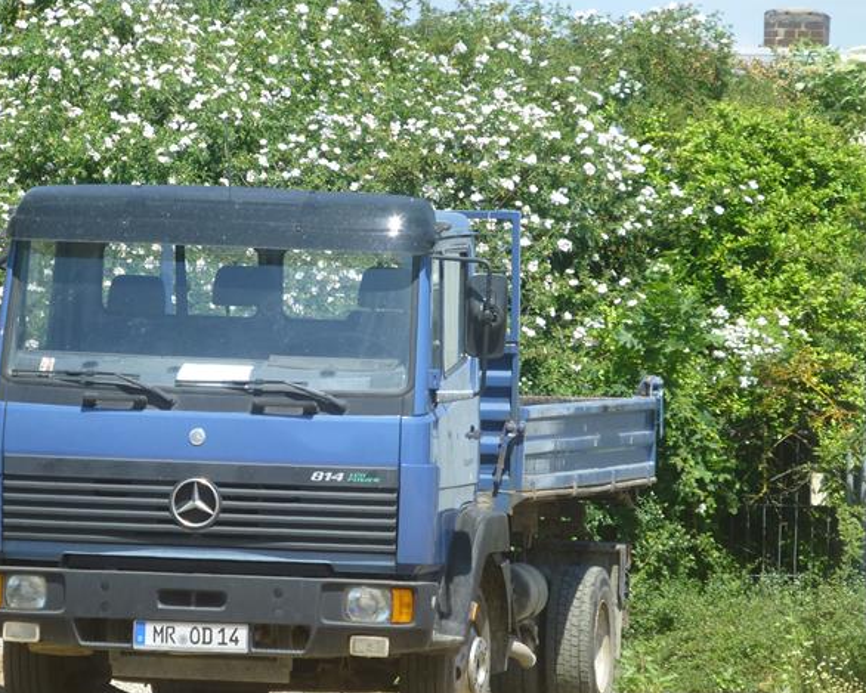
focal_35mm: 353
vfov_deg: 4.4
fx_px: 9049
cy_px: 417
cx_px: 291
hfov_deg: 5.5
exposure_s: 1/250
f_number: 5.8
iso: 100
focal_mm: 47.3
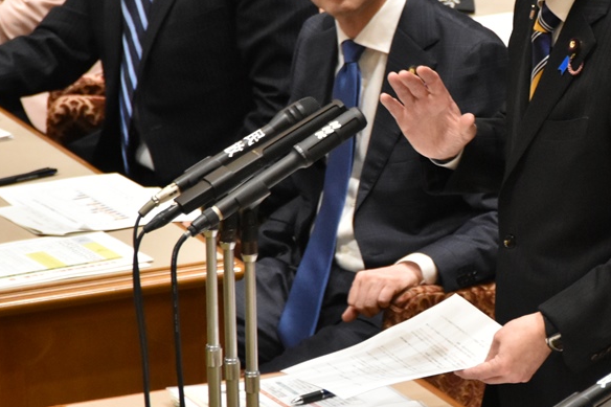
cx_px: 495
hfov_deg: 4.6
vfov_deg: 3.1
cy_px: 110
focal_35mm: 447
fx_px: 7584
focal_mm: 170
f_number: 6.3
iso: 3200
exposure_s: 1/160
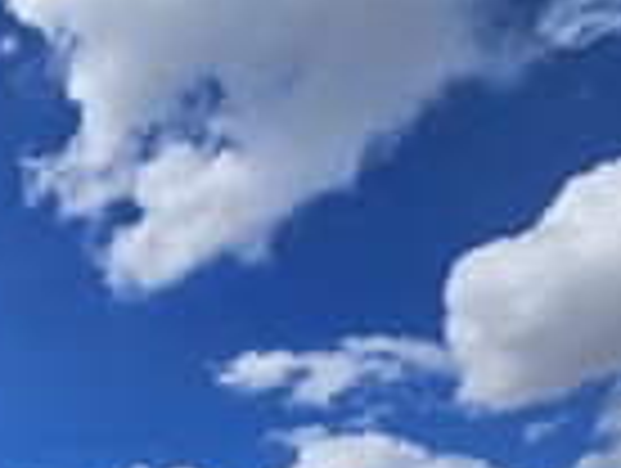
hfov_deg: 38.6
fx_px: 593
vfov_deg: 33.5
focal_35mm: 33
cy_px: 583
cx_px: -144
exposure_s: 1/5285
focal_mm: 2.2
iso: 50
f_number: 2.2
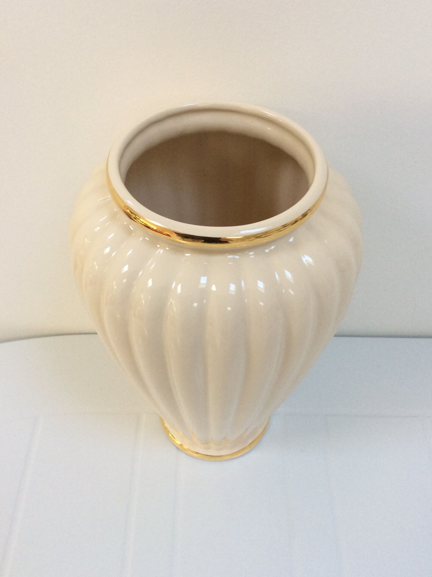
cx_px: 220
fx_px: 549
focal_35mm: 33
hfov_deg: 42.9
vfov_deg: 55.4
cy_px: 289
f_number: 2.4
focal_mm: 3.3
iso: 64
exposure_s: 1/25
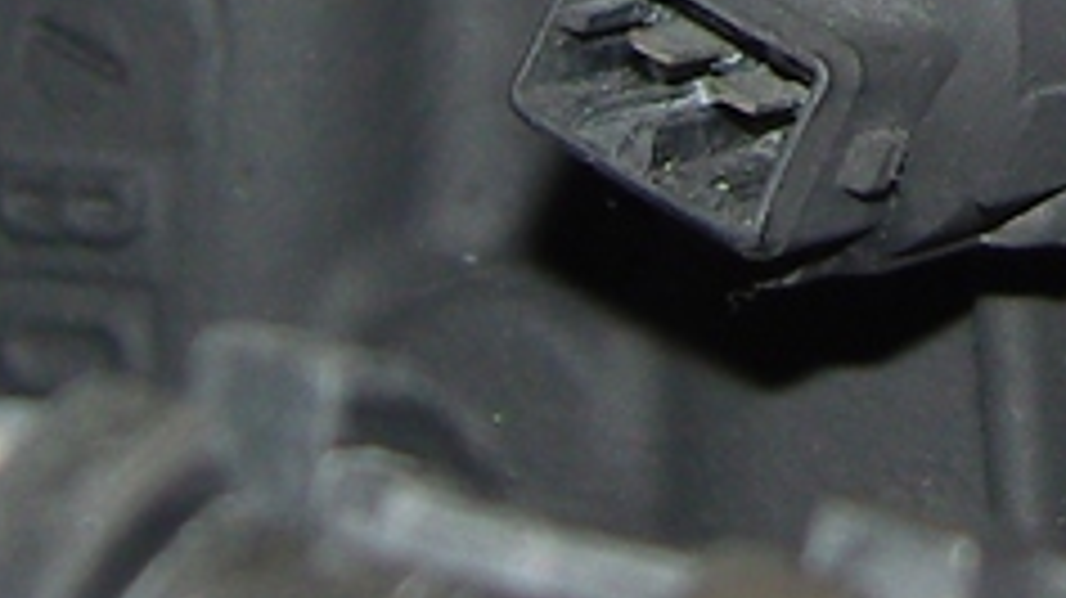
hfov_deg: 10.6
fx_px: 5650
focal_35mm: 200
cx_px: 1286
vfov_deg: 5.8
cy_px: -809
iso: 100
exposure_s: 1/40
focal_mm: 7.3
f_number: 2.8
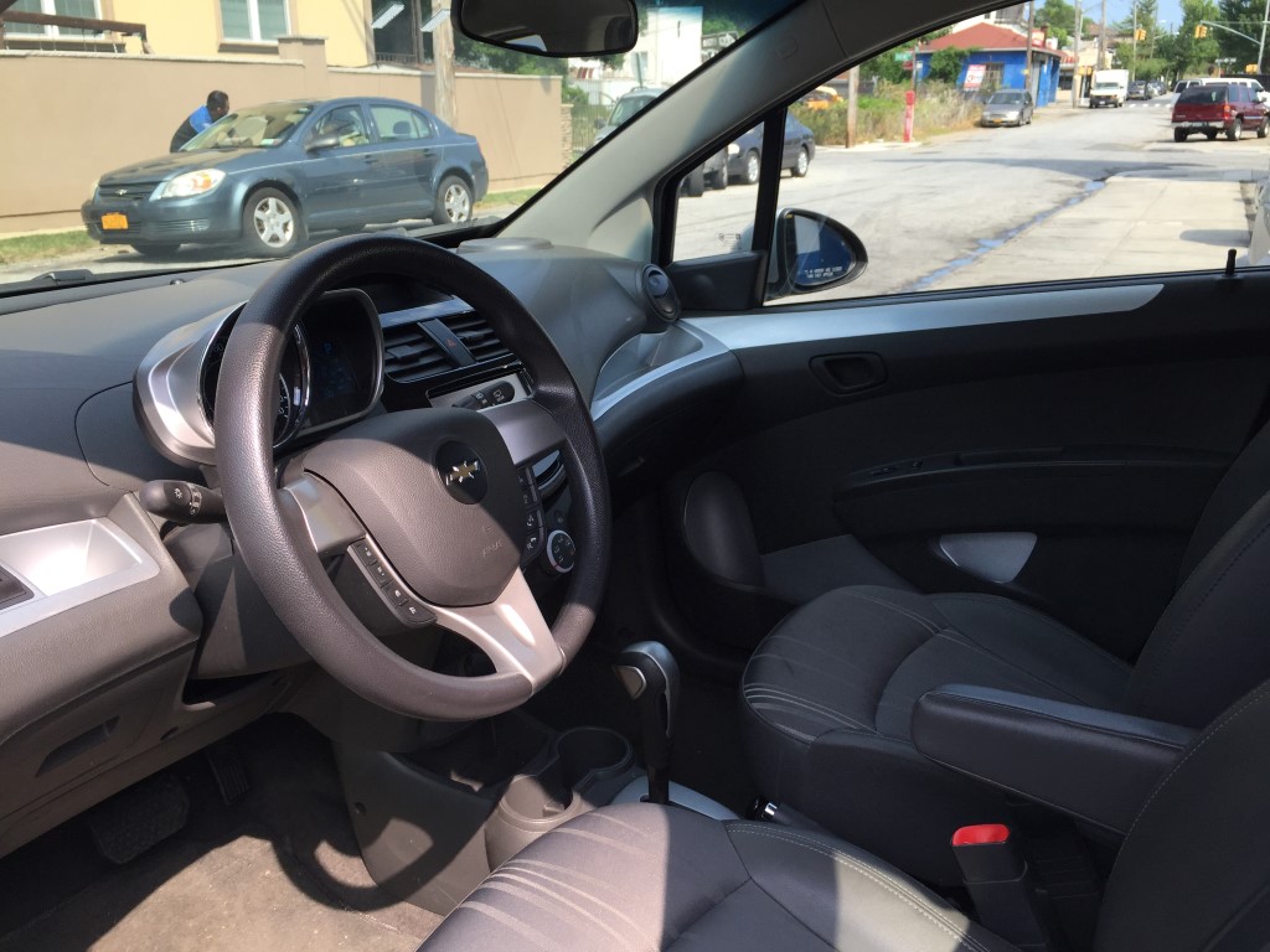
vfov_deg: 48.2
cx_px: 635
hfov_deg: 61.7
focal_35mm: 29
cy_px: 476
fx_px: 1064
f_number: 2.2
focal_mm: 4.15
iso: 32
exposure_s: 1/618
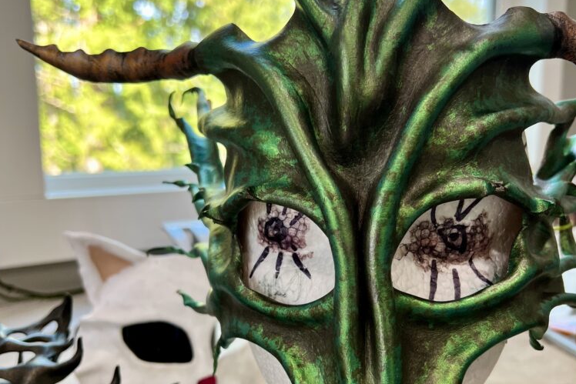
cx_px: 290
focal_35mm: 37
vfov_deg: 35.7
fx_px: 592
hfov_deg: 51.9
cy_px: 249
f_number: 1.5
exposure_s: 1/121
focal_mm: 5.7
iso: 80
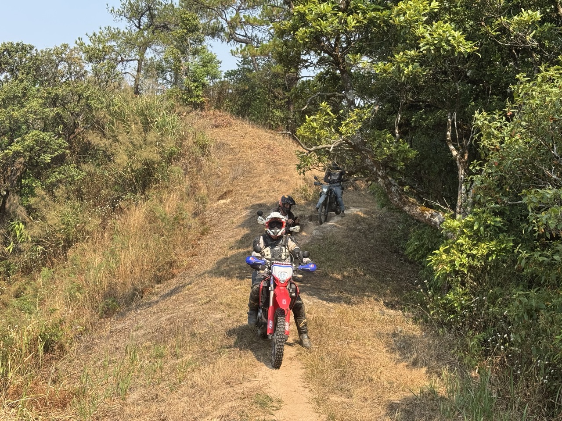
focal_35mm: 48
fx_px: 779
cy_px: 210
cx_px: 281
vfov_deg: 30.3
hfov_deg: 39.7
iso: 64
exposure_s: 1/1923
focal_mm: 6.76
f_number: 1.78
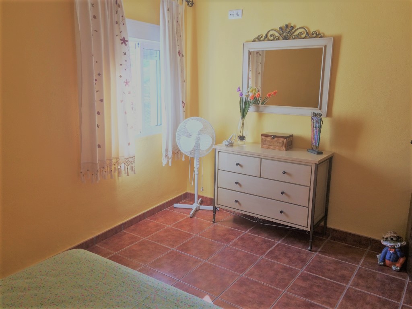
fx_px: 345
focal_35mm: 29
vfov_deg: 48.2
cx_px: 206
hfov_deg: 61.7
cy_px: 154
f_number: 2.2
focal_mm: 4.15
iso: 40
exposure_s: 1/33
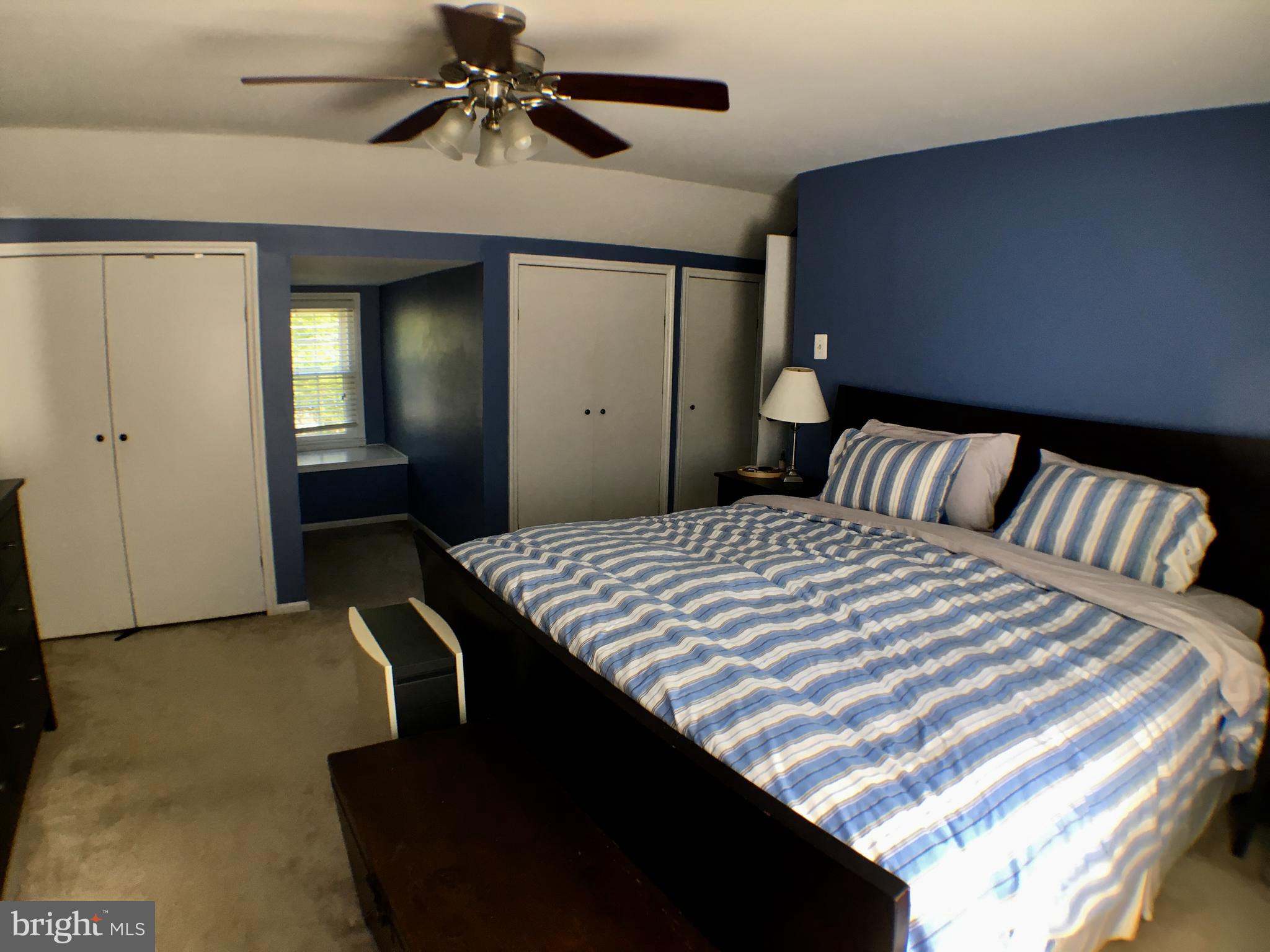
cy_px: 476
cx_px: 635
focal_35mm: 29
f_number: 2.2
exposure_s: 1/30
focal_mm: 4.15
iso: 25
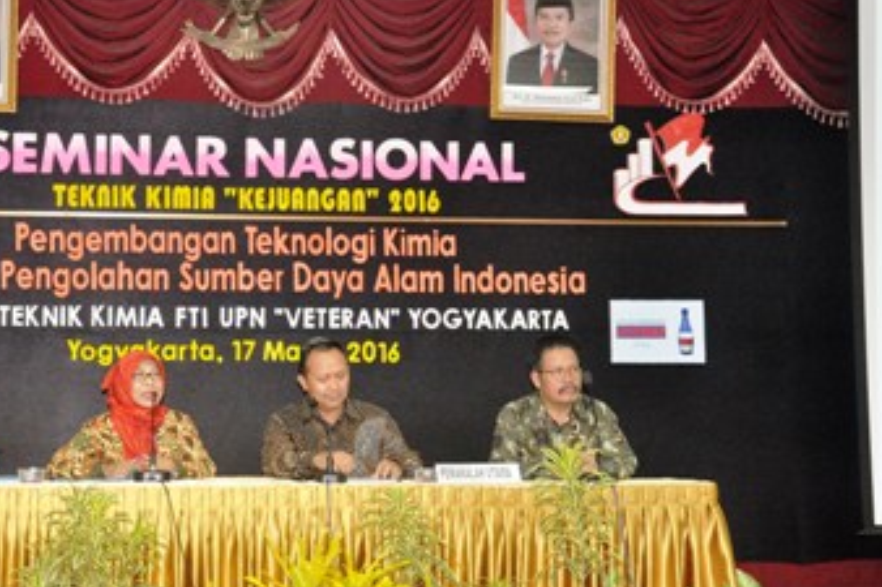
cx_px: 300
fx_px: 1706
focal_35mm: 70
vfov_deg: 19.5
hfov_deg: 28.8
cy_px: 279
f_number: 5
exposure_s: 1/60
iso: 1600
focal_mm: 35
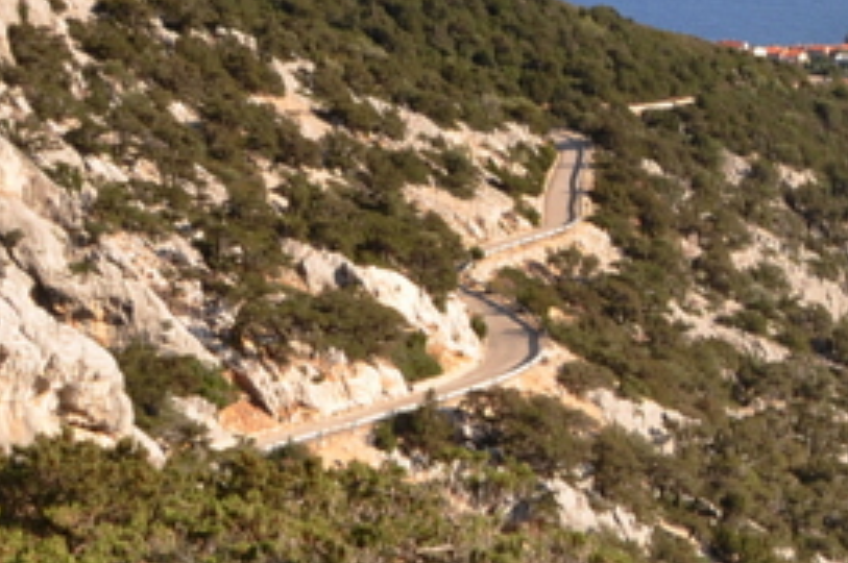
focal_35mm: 102
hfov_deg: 18.3
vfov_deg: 13.3
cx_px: 1180
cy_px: 131
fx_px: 2400
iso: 200
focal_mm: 18
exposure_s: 1/125
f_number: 11
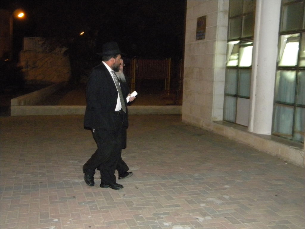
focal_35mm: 41
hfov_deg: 45.8
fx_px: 361
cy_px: 114
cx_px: 152
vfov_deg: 35.1
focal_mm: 7.3
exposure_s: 1/30
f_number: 3.8
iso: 800
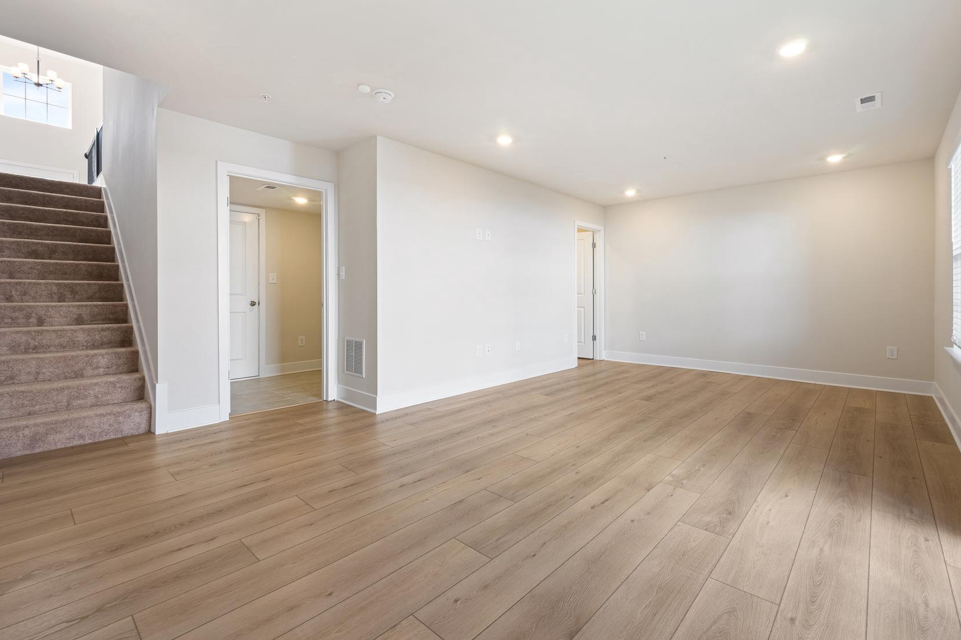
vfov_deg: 73.7
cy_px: 318
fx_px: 427
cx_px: 532
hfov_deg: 96.4
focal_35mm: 16
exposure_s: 1/1.43
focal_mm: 13
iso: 100
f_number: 11
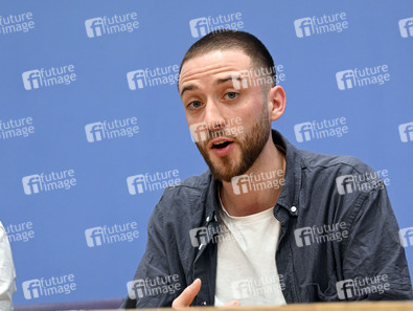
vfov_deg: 10.8
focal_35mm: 137
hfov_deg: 14.4
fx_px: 1636
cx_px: 231
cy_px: 156
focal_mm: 125
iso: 4000
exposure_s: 1/500
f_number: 5.6
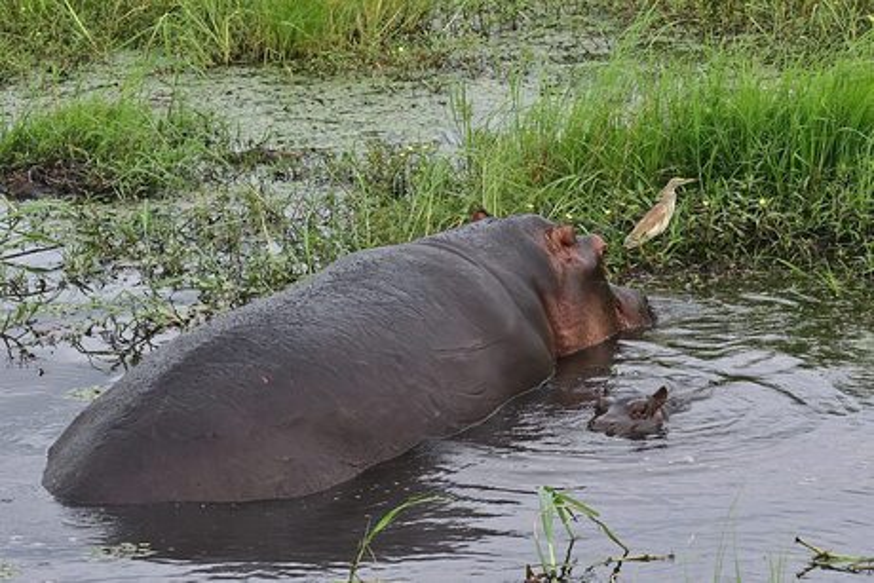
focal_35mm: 100
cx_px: 437
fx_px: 2428
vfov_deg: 13.7
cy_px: 292
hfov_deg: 20.4
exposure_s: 1/1000
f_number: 9
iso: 800
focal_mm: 100
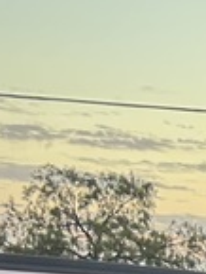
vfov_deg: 9.5
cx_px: 644
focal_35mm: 183
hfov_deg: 7.1
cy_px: 688
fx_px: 1450
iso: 80
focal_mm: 5.7
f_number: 1.5
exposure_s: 1/60
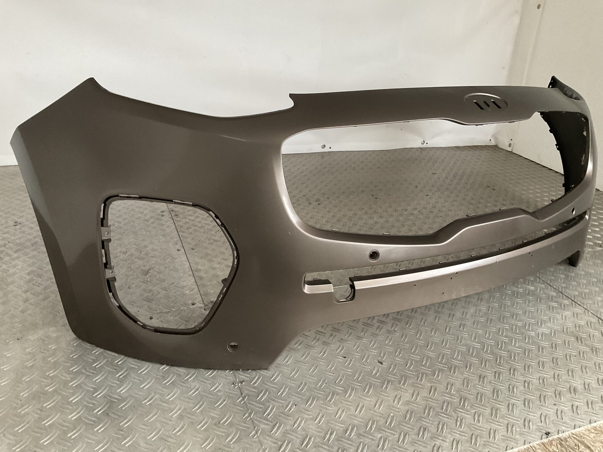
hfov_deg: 61.7
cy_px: 226
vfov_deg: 48.2
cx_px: 302
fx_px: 505
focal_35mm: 29
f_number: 1.8
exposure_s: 1/50
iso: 200
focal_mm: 3
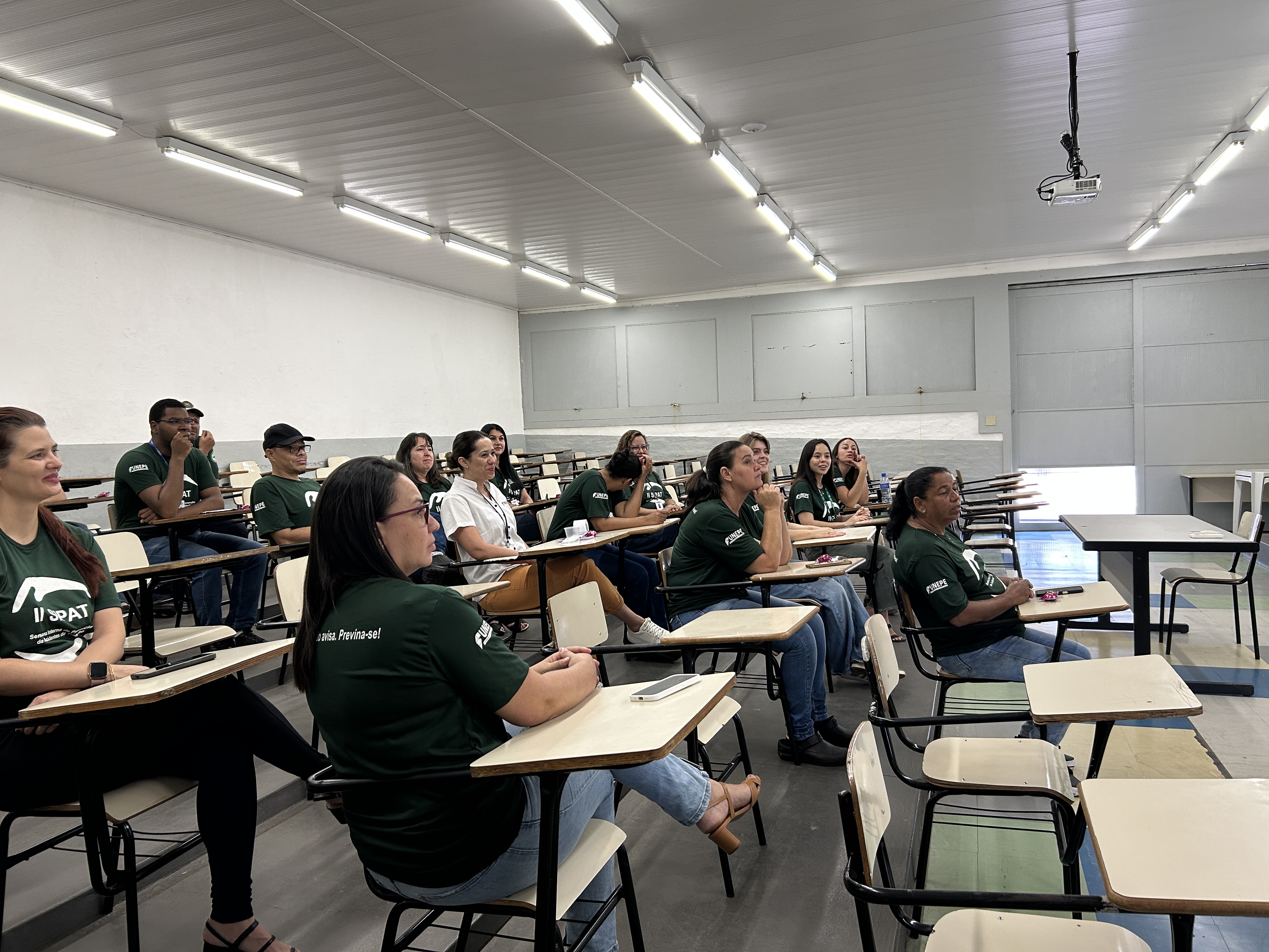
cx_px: 634
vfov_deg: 53.1
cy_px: 476
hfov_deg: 67.3
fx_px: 953
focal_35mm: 26
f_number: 1.5
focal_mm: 5.7
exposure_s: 1/120
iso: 125
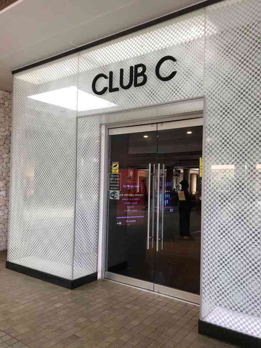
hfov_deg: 49.8
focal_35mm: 28
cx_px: 130
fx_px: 281
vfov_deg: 63.4
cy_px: 174
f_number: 1.8
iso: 25
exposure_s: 1/30
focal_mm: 3.99
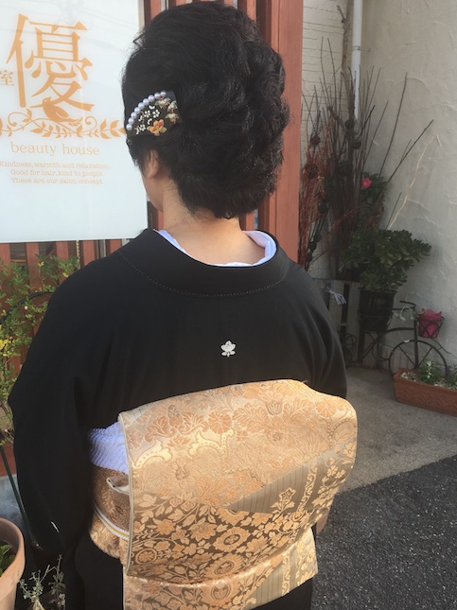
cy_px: 313
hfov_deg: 46.8
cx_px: 231
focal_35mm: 30
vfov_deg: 60.0
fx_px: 529
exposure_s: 1/144
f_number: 2.2
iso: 25
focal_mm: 4.15
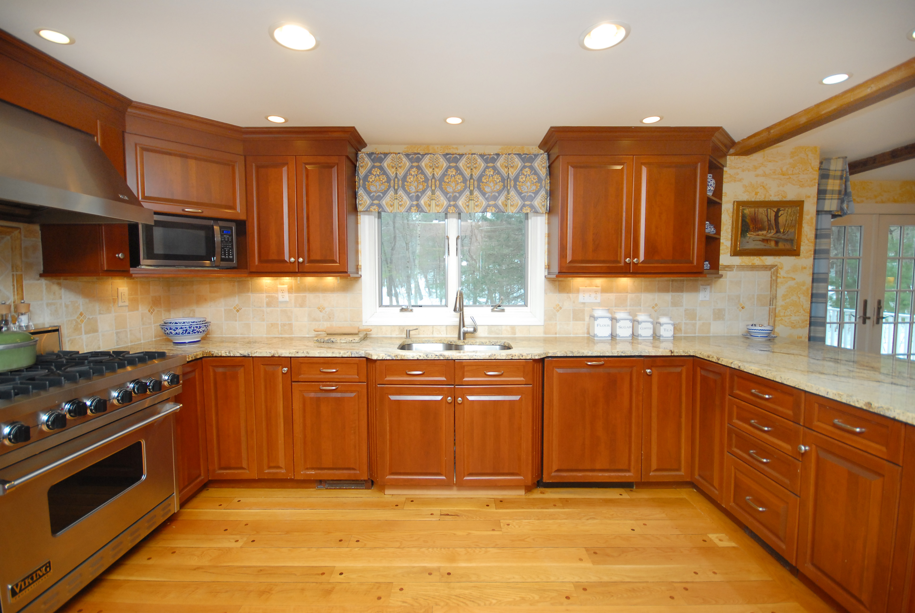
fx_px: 382
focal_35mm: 15
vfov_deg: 77.5
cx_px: 458
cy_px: 306
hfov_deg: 100.3
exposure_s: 1/60
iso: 400
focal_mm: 10
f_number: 4
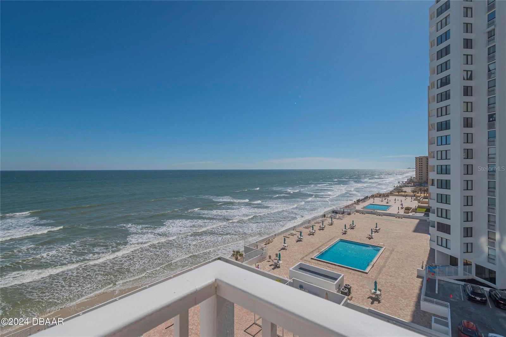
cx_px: 253
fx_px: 211
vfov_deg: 77.3
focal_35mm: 15
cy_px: 168
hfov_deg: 100.4
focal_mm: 10
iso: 100
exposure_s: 1/640
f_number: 9
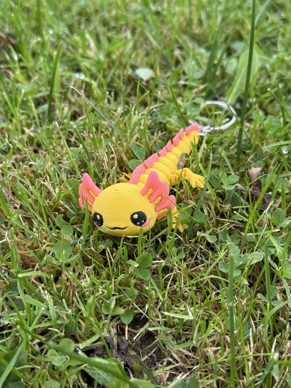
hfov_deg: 30.3
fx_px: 538
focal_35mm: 48
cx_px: 146
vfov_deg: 39.7
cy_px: 194
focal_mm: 6.76
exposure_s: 1/675
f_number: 1.78
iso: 64
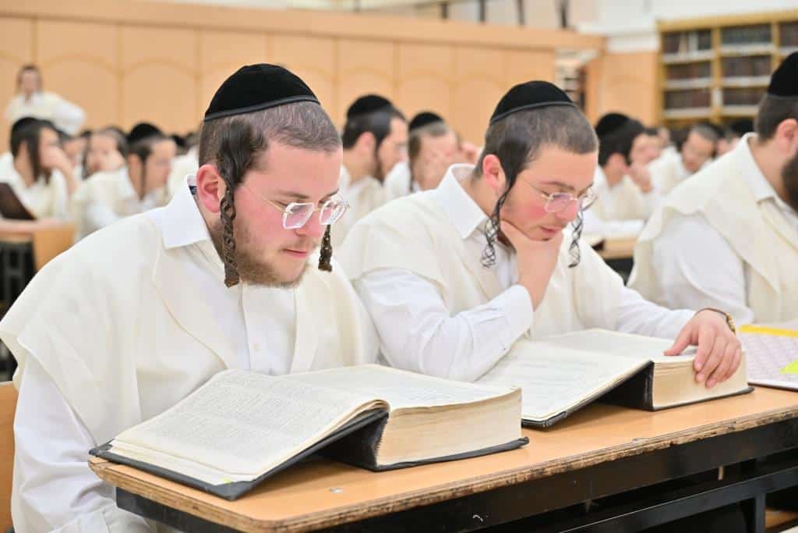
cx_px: 399
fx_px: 1241
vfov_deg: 24.2
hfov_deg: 35.6
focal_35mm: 56
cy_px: 266
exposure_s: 1/200
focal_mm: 56
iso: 800
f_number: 4
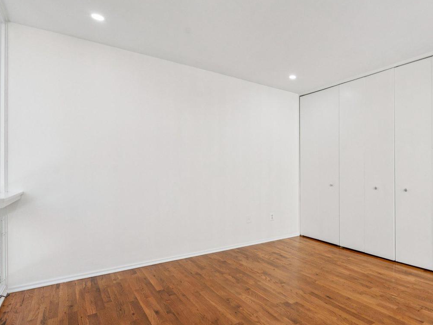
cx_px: 304
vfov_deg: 61.0
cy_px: 175
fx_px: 275
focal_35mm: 22
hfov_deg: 73.0
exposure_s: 1/60
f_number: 8
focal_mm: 16
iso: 400
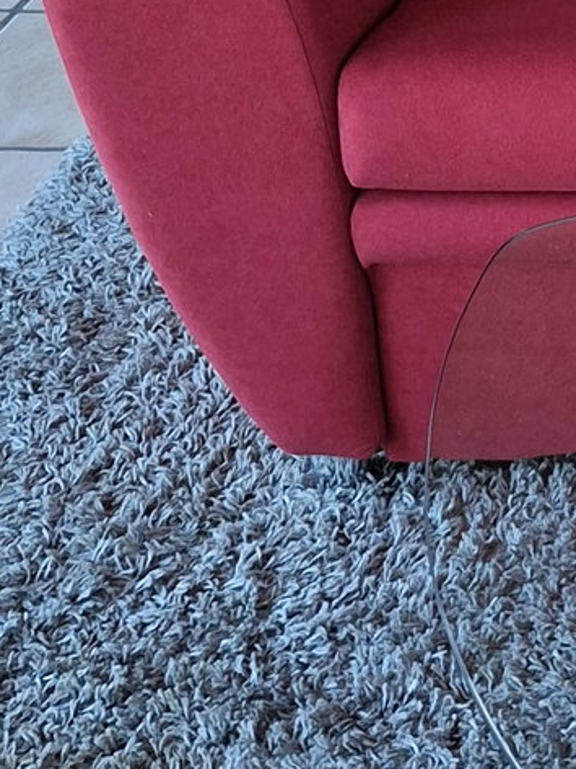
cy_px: -226
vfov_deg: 17.7
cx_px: 1124
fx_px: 2307
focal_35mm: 104
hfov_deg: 12.6
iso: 320
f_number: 1.8
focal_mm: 5.54
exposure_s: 1/25
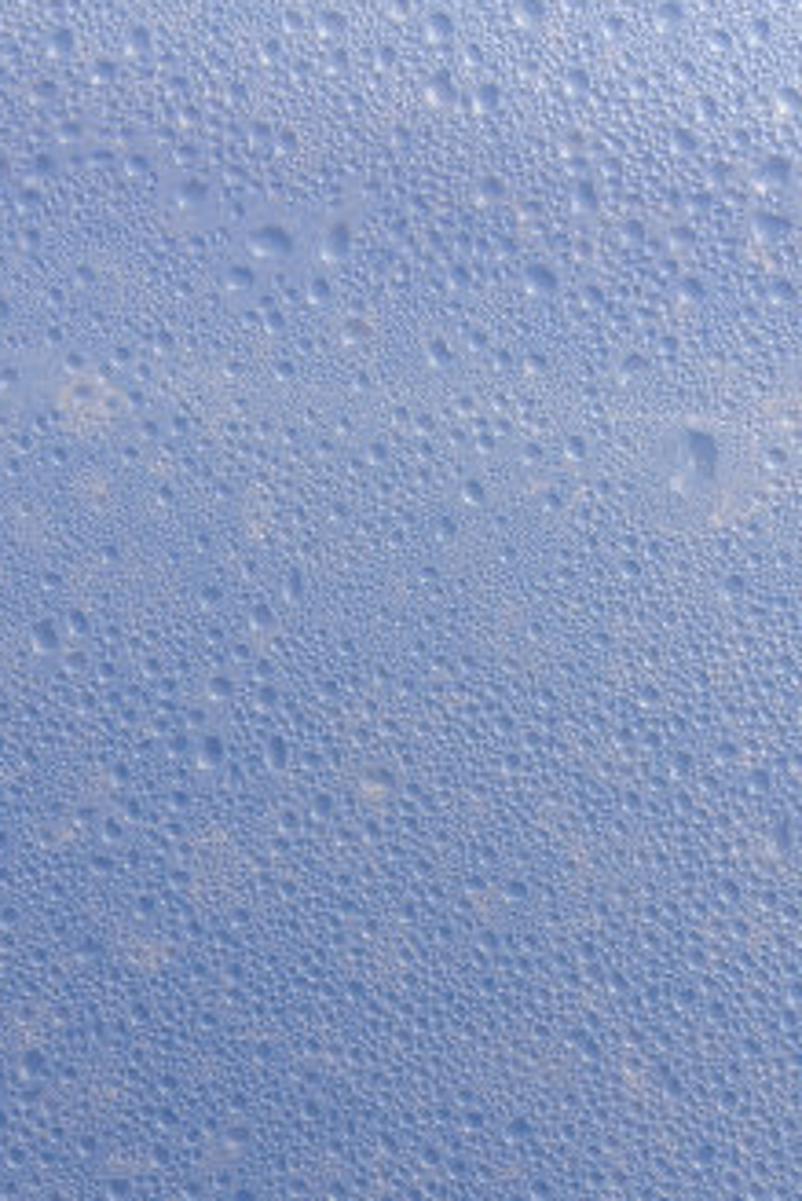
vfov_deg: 20.4
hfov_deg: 13.9
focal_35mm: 98
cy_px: 1087
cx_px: 612
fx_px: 3269
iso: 100
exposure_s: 1/160
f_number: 11
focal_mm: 35
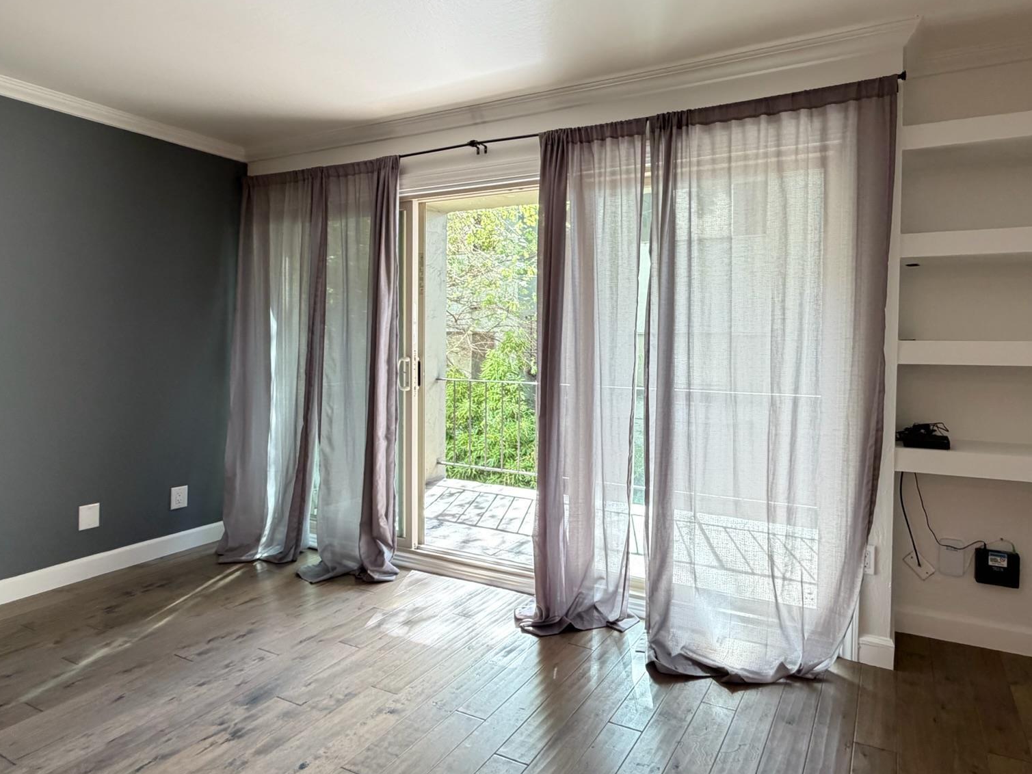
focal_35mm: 19
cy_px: 353
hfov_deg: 82.3
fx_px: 566
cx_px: 672
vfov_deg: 68.6
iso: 400
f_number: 2.2
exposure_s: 1/60
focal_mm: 2.22
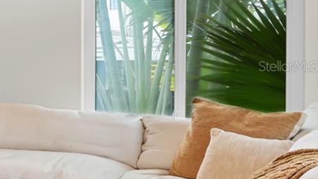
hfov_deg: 22.5
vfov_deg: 20.4
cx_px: -240
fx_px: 498
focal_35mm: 59
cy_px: 66
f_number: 9
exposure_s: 1/1.67
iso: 250
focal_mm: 16
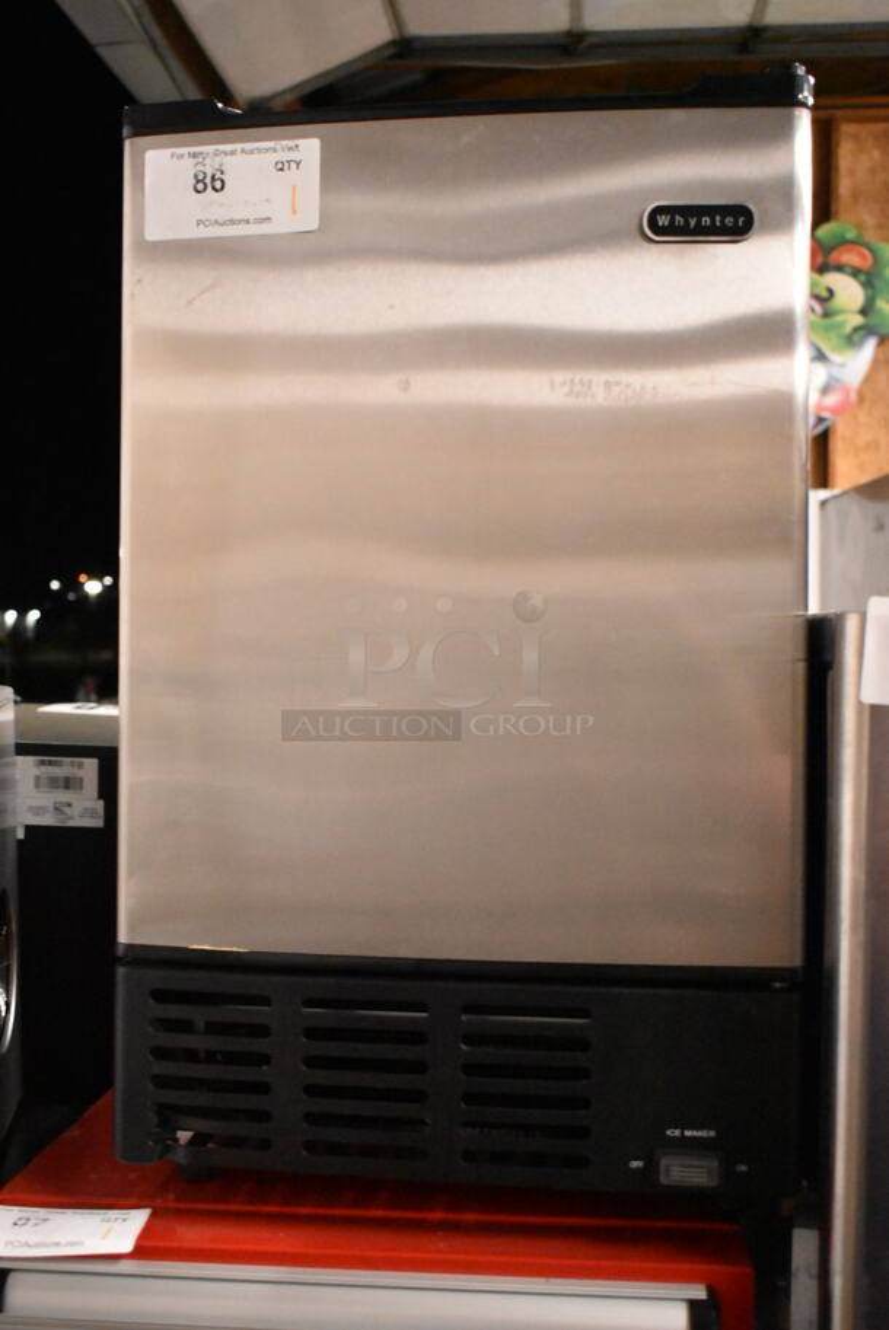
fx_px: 1387
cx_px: 444
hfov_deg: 35.5
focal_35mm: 38
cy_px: 665
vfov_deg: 51.3
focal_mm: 25
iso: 8000
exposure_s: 1/125
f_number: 4
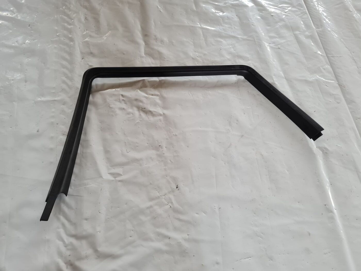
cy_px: 136
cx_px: 180
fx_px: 271
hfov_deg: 67.3
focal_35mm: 26
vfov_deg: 53.1
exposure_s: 1/120
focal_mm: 5.4
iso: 160
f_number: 1.8
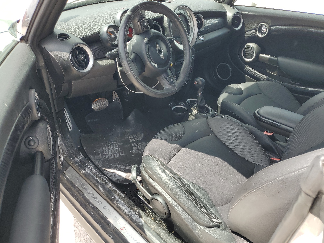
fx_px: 243
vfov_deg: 53.1
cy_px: 122
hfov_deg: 67.3
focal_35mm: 26
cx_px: 162
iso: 50
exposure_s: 1/588
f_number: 1.5
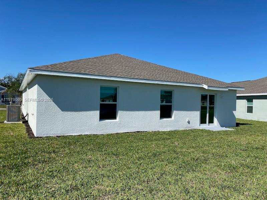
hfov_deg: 67.3
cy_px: 100
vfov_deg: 53.1
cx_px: 134
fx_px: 201
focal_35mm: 26
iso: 32
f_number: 1.8
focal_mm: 4.25
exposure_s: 1/3205
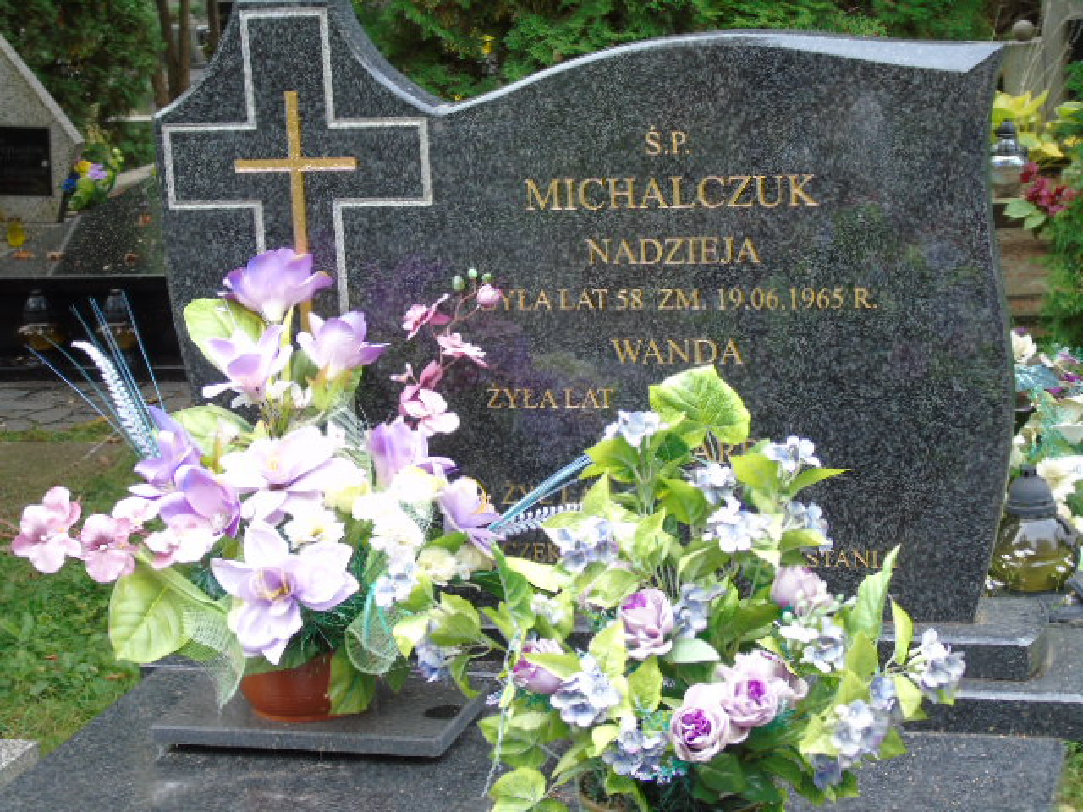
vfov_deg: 18.0
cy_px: 406
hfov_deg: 23.8
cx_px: 542
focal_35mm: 82
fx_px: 2565
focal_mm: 15
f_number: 4.1
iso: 80
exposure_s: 1/50
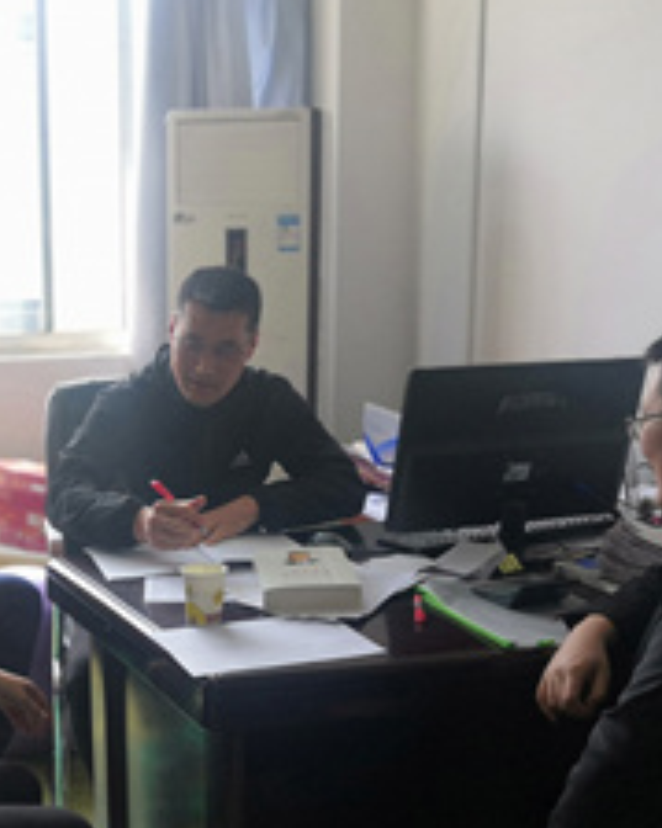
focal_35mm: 53
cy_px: 486
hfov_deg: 28.1
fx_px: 1299
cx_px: 144
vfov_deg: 35.3
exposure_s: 1/100
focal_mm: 3.95
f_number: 1.8
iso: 64
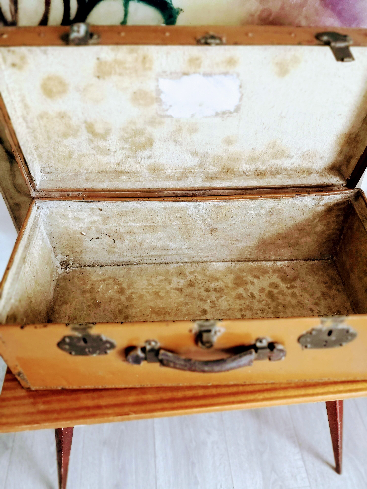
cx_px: 184
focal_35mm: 27
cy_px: 244
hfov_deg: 51.4
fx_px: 382
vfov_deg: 65.3
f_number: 4
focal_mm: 3.95
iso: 250
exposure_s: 1/33.3
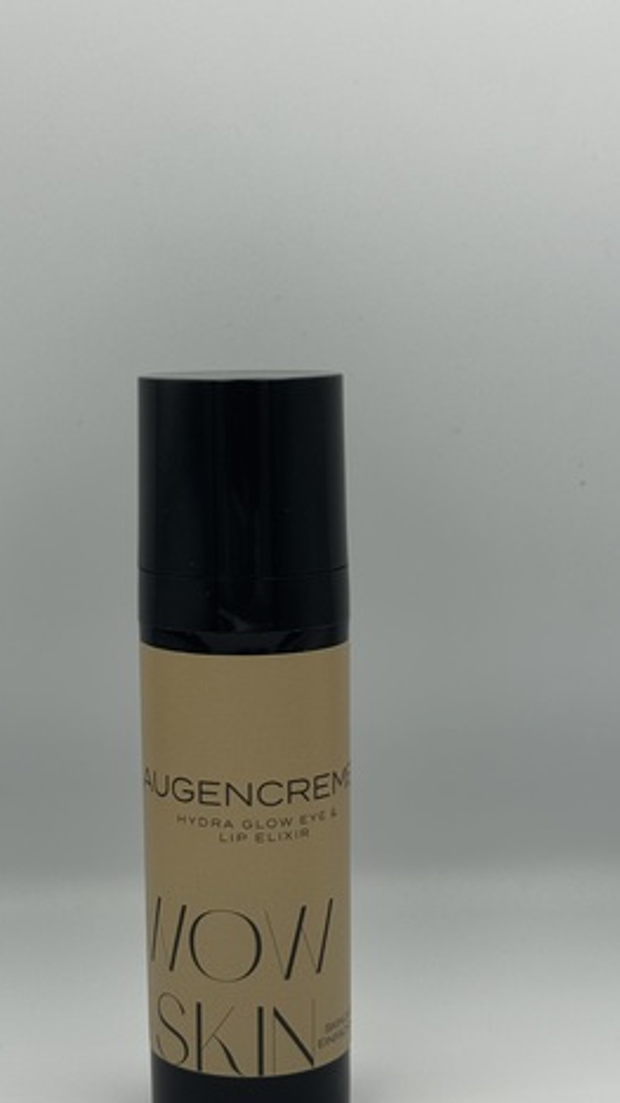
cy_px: 650
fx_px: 1960
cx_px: 233
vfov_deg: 31.4
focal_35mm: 67
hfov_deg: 18.0
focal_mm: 6.76
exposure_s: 1/980
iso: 64
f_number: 1.78
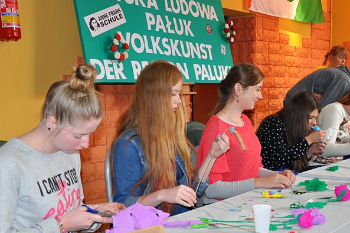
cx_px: 207
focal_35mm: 54
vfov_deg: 25.1
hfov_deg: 37.0
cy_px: 119
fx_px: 522
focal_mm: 25
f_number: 4
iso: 800
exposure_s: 1/60
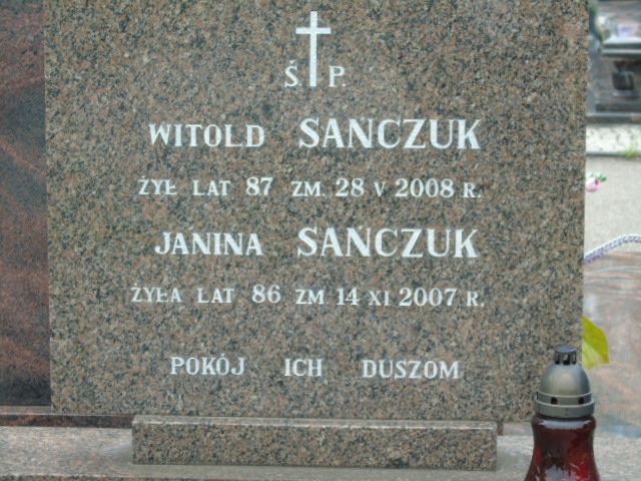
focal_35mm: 124
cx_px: 320
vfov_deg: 12.0
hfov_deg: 15.9
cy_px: 240
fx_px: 2296
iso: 80
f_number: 4.6
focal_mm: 22
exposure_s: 1/160
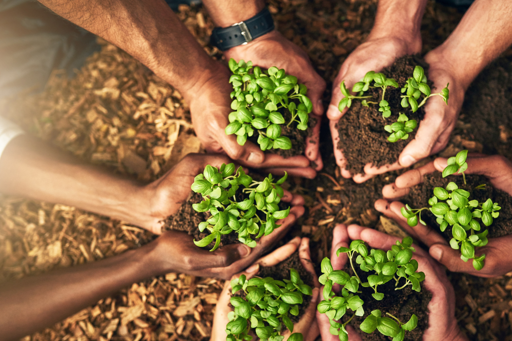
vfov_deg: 31.8
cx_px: 295
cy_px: 195
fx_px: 597
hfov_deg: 46.3
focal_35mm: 42
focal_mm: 35
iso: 640
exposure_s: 1/160
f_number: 2.5
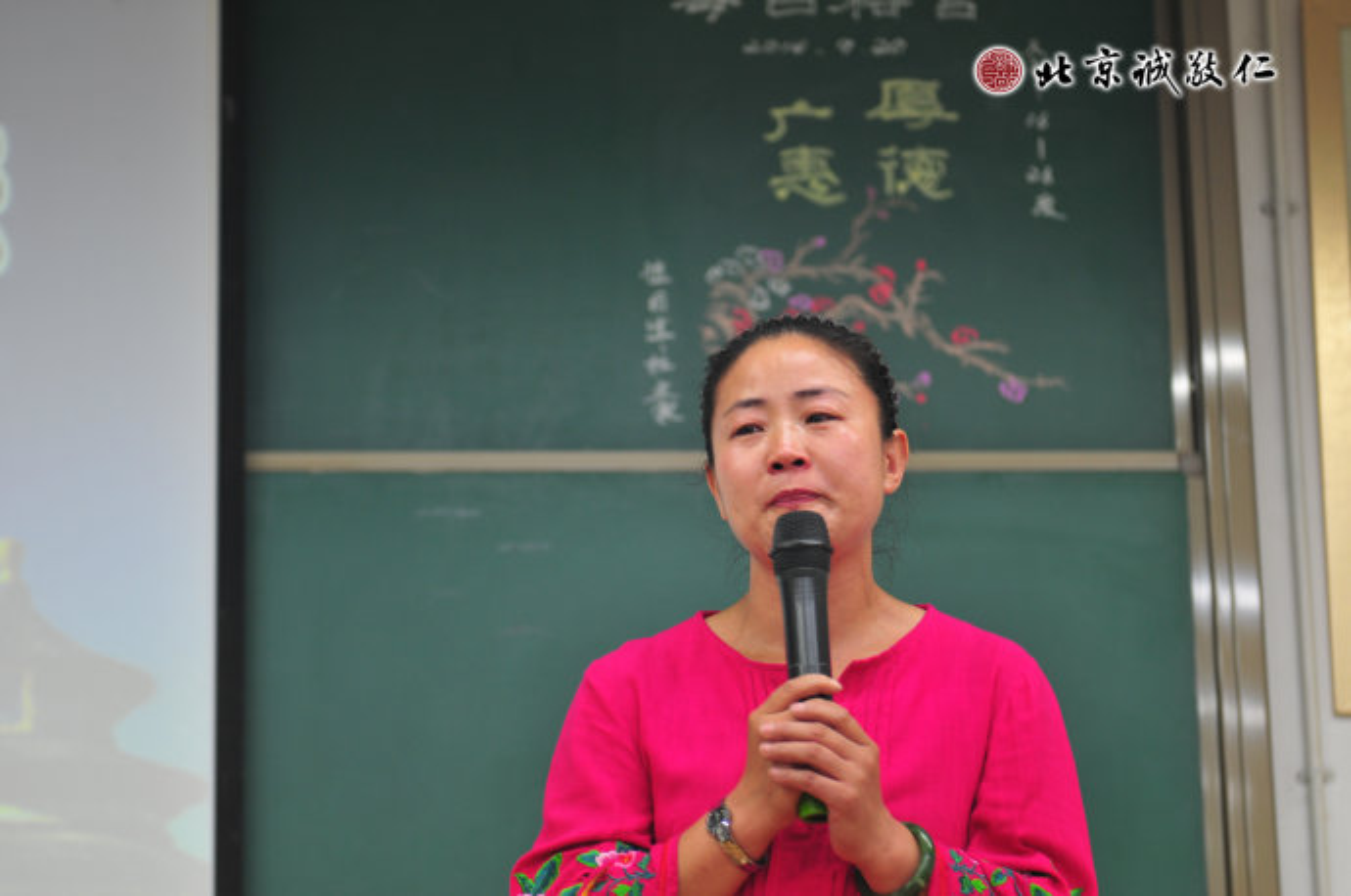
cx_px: 676
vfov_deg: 13.0
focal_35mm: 105
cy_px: 448
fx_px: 3935
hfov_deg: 19.5
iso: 200
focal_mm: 70
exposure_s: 1/40
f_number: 2.8
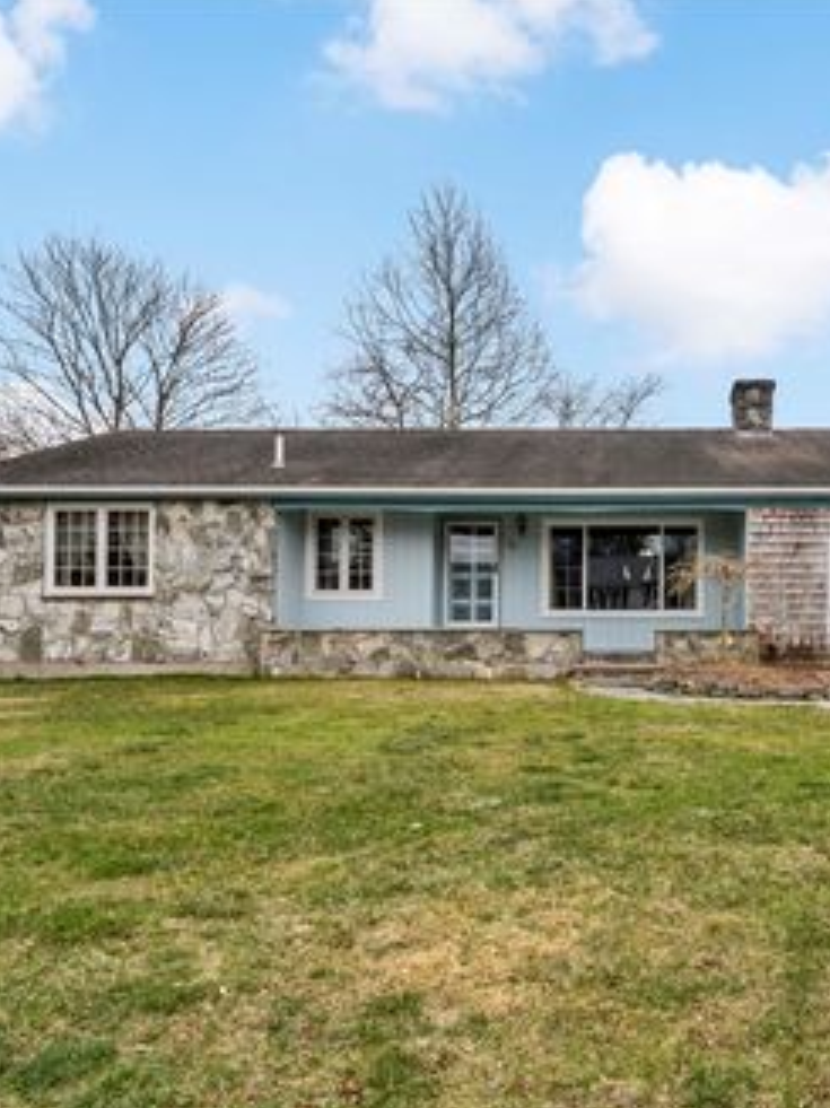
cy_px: 557
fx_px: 800
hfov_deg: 52.6
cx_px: 617
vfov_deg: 69.4
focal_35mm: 25
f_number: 22
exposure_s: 1/15
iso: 100
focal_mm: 17
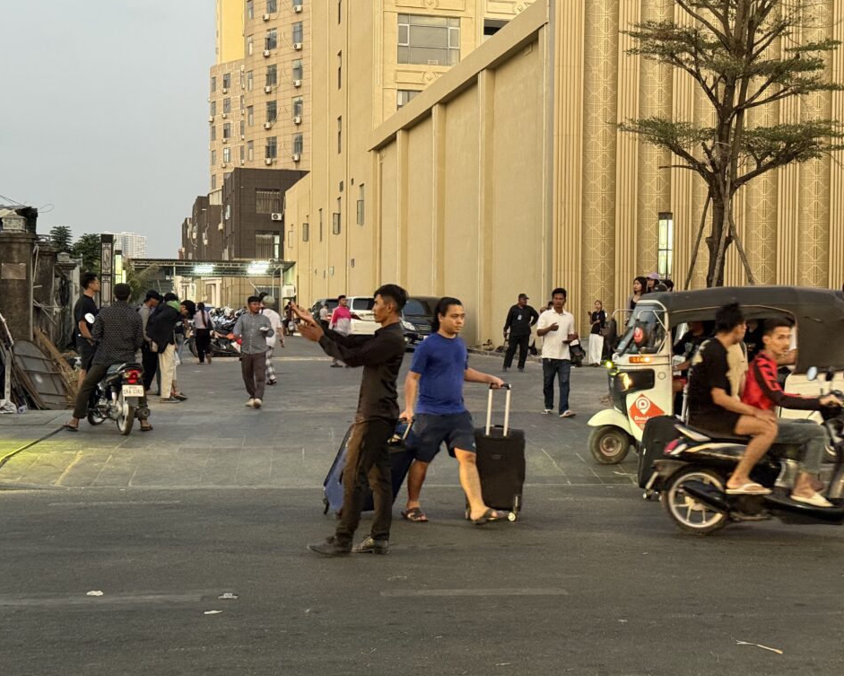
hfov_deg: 36.6
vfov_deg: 29.7
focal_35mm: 51
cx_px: 442
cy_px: 338
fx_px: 1274
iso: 320
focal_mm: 6.76
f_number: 1.78
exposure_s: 1/33
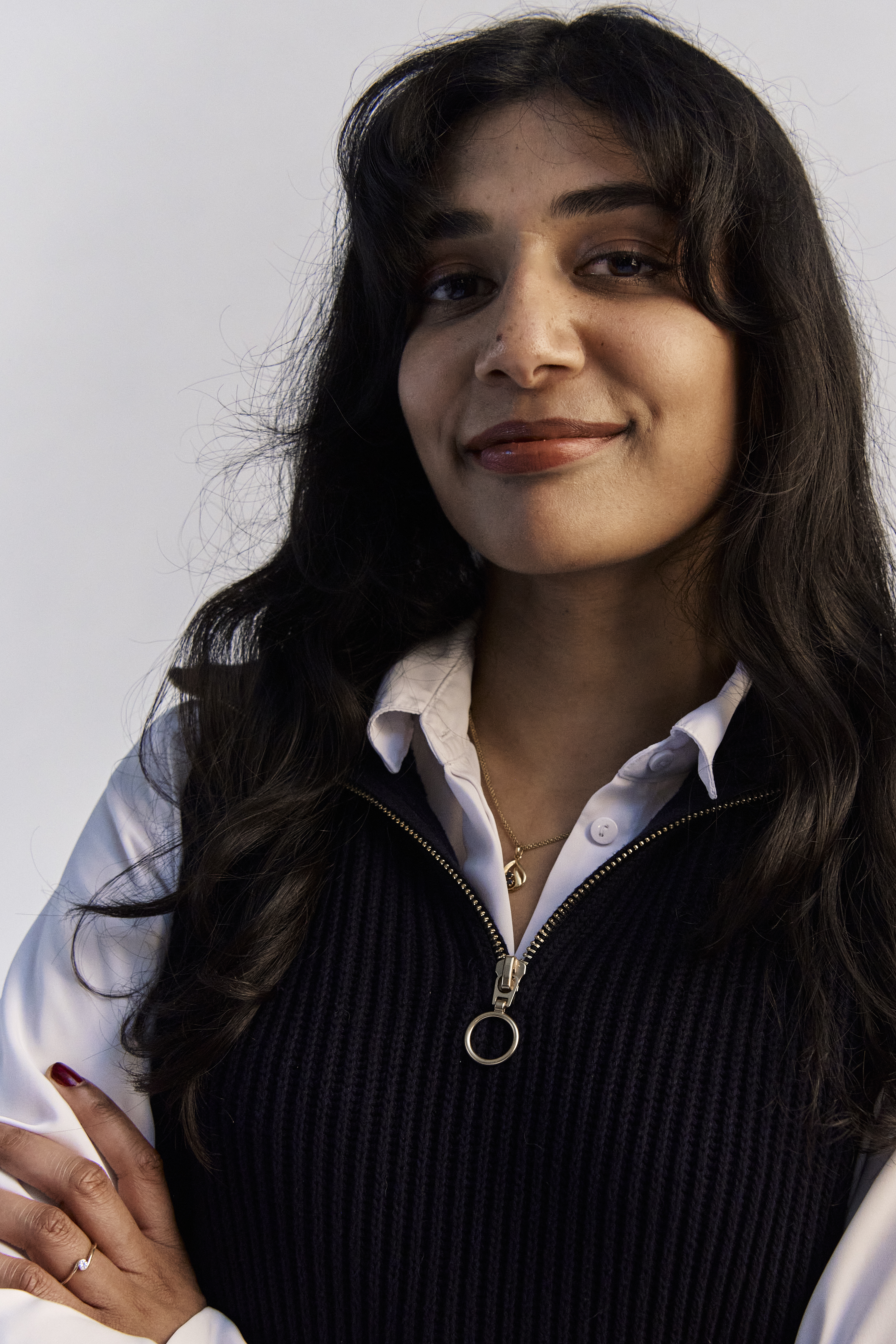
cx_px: 550
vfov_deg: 38.7
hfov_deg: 26.4
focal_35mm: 51
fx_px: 1904
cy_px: 810
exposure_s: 1/60
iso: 2000
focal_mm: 40
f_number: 5.6
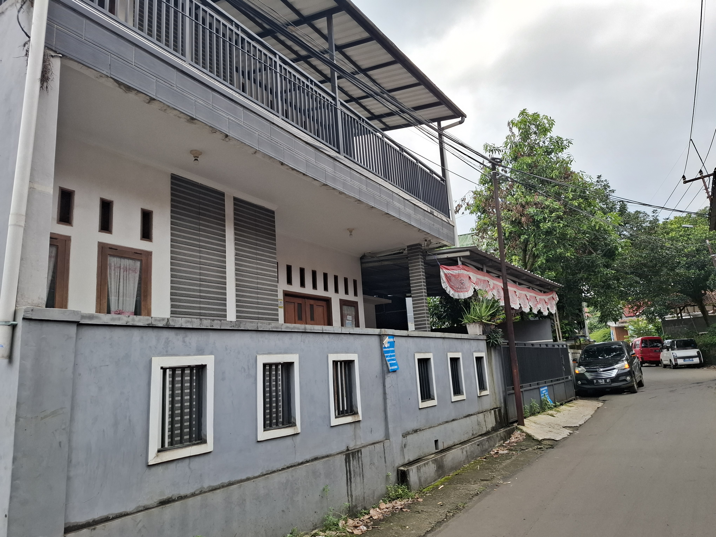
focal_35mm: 23
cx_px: 358
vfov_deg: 58.9
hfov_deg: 73.9
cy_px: 268
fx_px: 476
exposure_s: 1/543
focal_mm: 5.54
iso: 50
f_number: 1.8
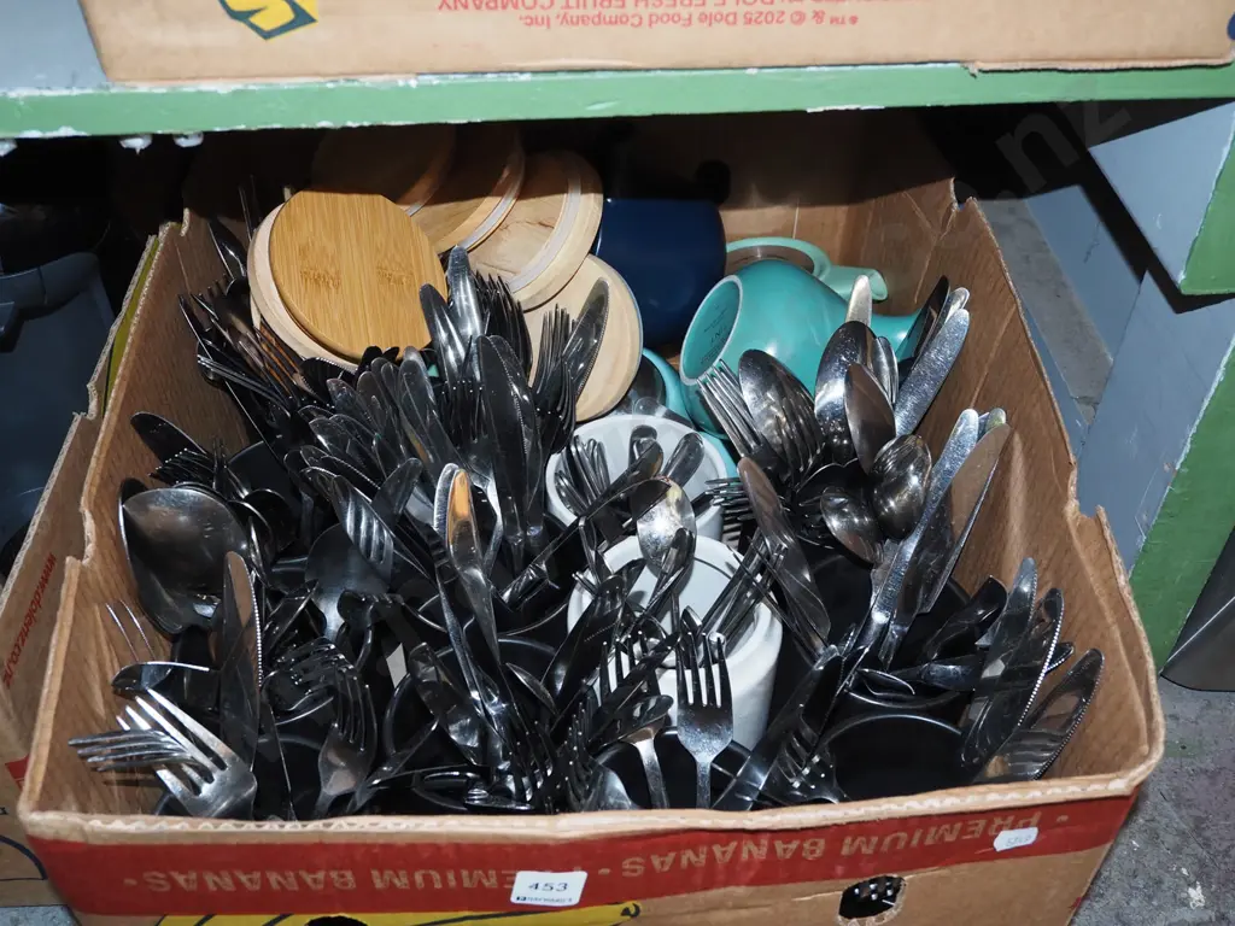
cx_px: 618
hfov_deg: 51.4
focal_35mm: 36
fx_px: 1284
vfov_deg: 39.7
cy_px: 463
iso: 1250
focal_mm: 18
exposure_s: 1/160
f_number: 5.6
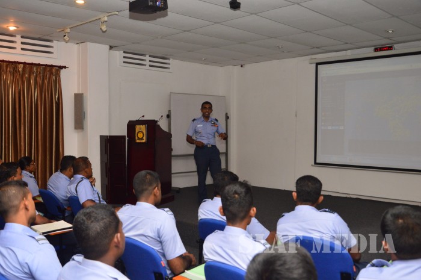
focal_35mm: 33
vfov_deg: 39.9
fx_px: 385
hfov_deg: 57.3
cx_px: 210
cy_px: 140
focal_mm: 22
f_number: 5
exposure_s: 1/125
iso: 800
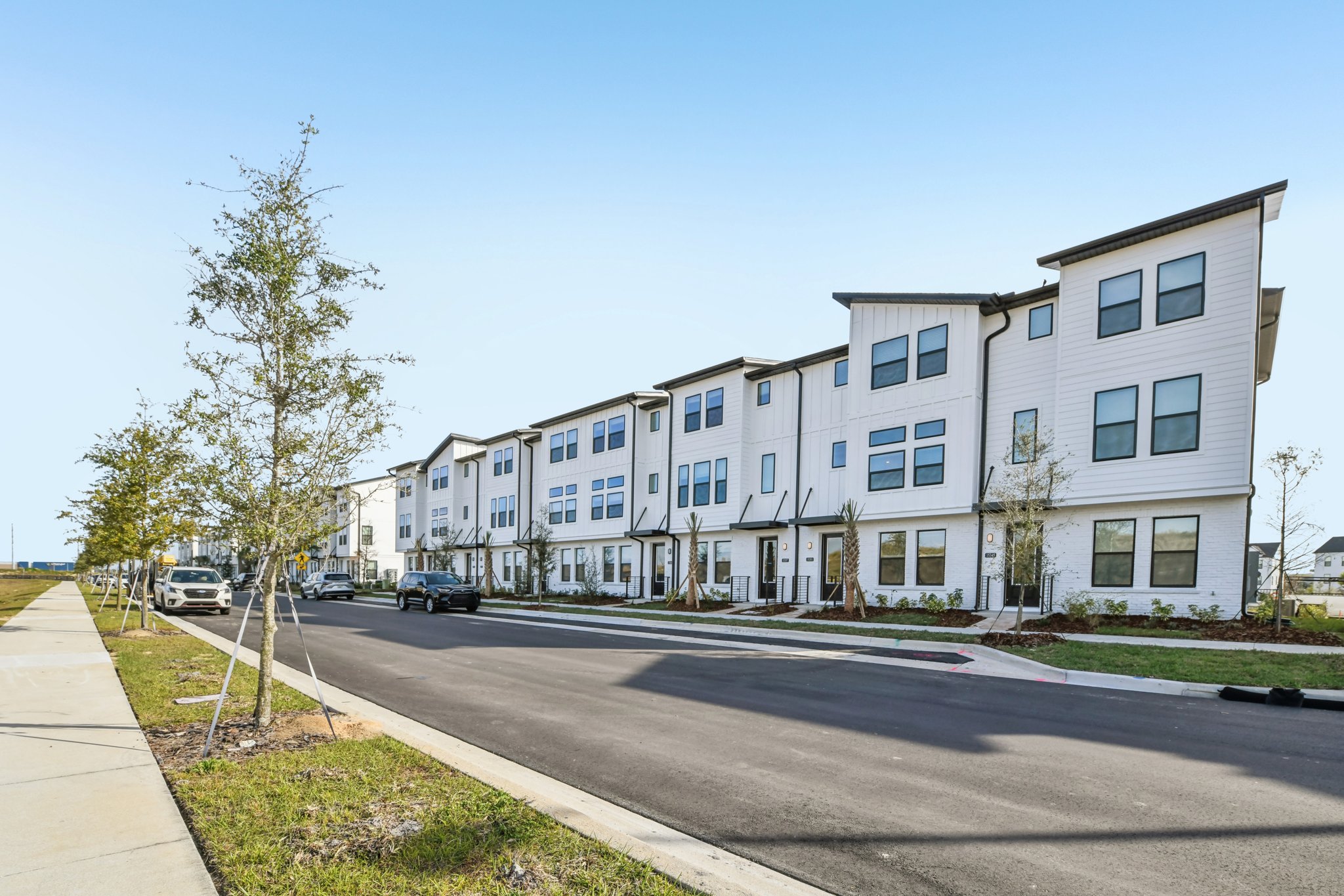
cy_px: 448
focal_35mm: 14
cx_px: 672
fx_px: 523
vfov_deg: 81.2
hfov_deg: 104.3
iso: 400
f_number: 8
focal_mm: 14
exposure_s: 1/640
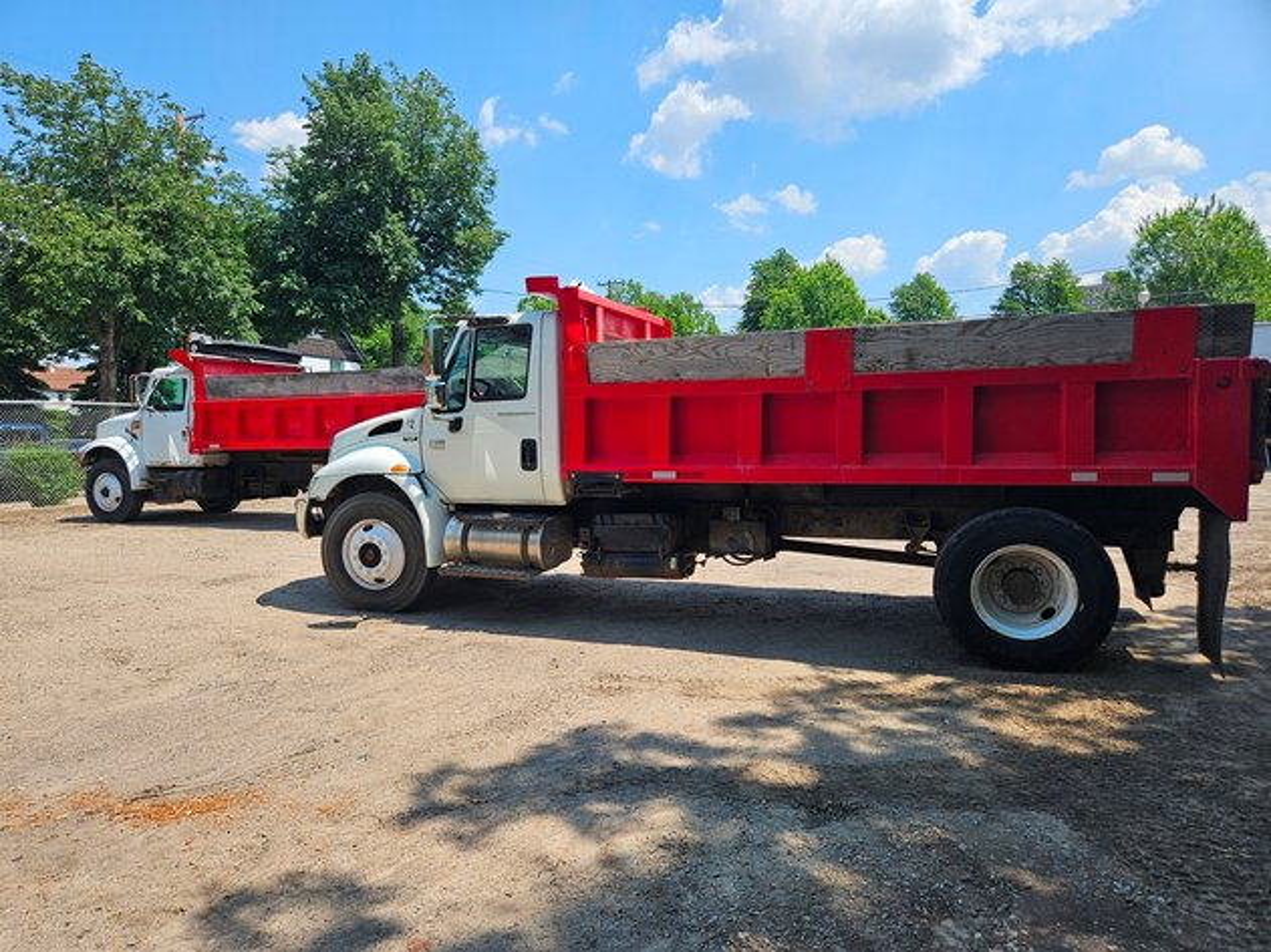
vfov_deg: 58.9
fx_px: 844
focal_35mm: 23
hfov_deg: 73.9
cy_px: 476
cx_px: 636
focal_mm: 5.4
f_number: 1.8
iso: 25
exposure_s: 1/1457
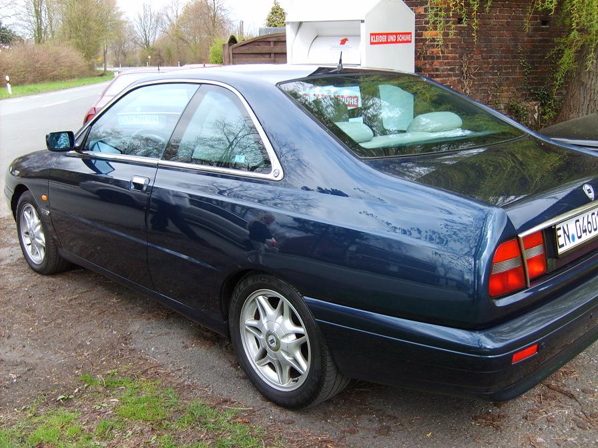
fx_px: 605
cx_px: 299
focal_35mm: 35
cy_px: 224
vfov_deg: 40.7
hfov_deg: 52.6
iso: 50
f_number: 2.8
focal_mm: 5.8
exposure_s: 1/250
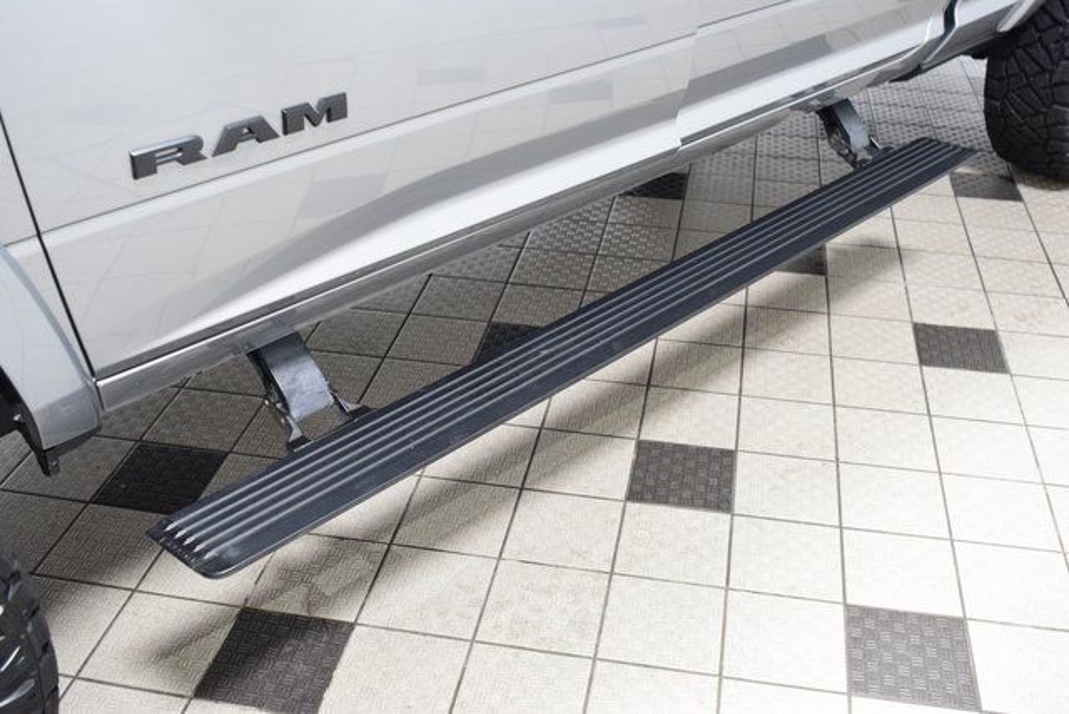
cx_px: 534
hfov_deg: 53.1
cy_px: 357
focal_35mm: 36
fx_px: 1069
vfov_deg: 36.9
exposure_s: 1/50
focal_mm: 24
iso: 1600
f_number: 2.8
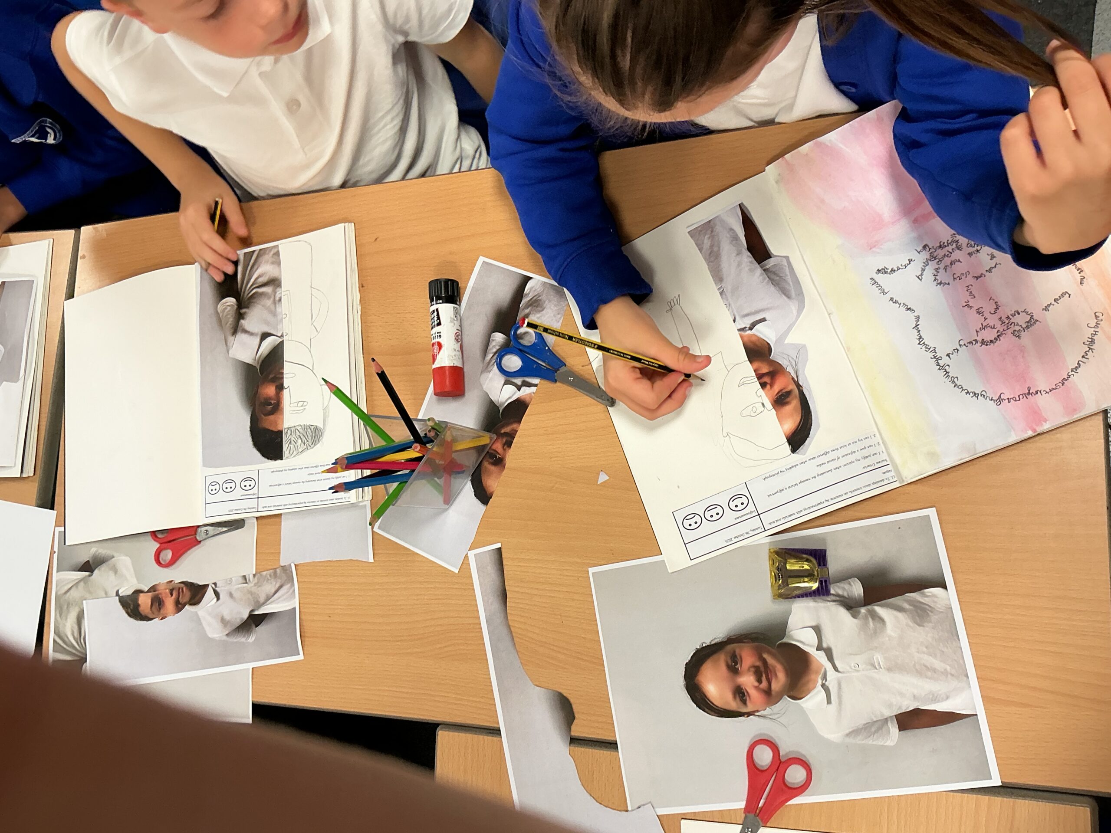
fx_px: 931
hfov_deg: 61.7
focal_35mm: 29
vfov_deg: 48.2
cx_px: 556
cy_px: 416
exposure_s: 1/60
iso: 64
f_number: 1.8
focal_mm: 3
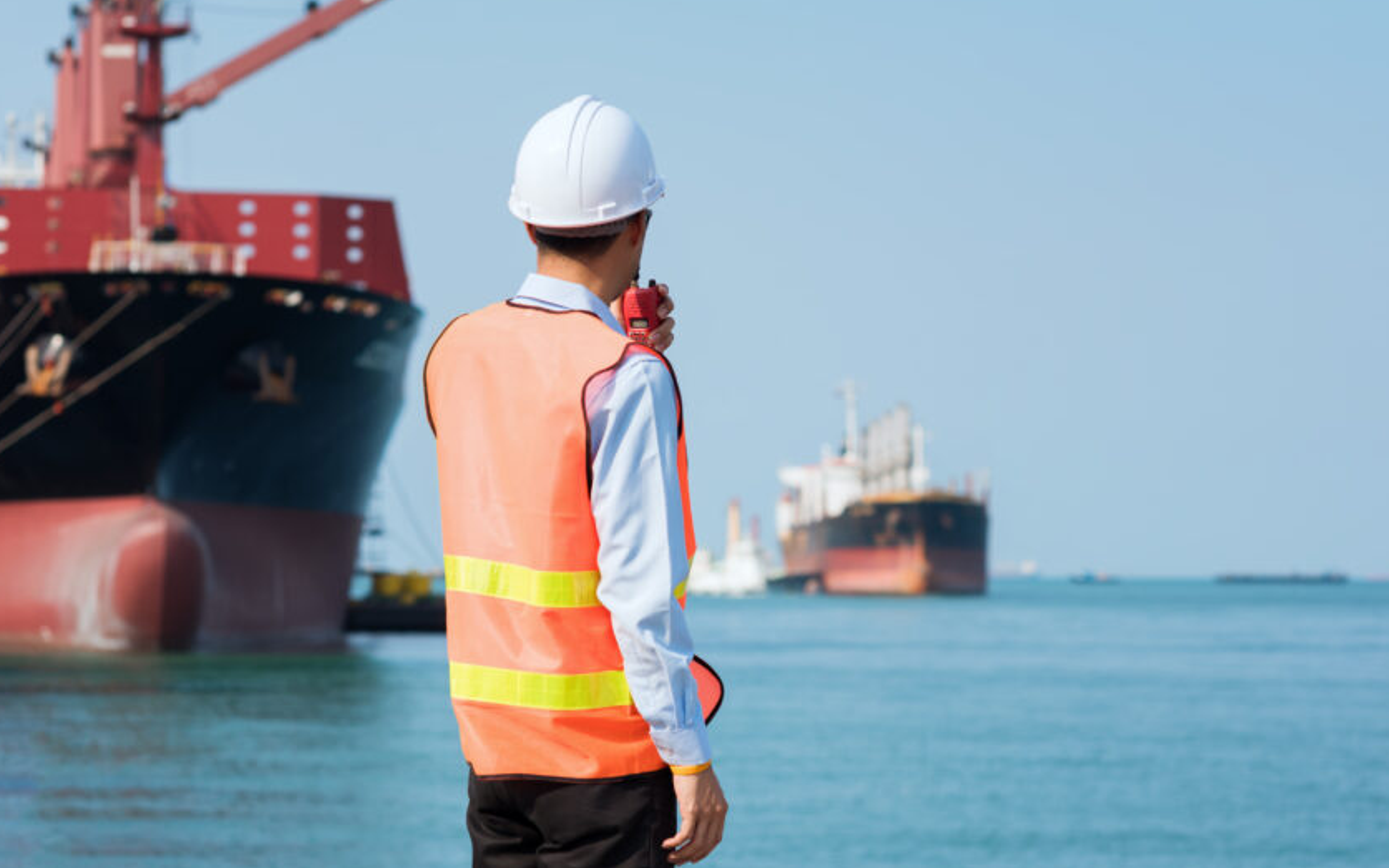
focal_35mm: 106
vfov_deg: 12.3
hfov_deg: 19.6
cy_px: 409
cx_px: 709
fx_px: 4012
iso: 100
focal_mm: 85
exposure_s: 1/800
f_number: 5
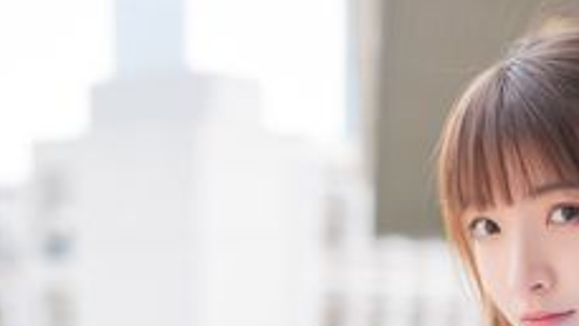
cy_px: 599
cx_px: 444
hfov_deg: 19.0
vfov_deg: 10.2
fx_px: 1720
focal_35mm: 112
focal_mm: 35
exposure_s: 1/1000
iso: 100
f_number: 1.8
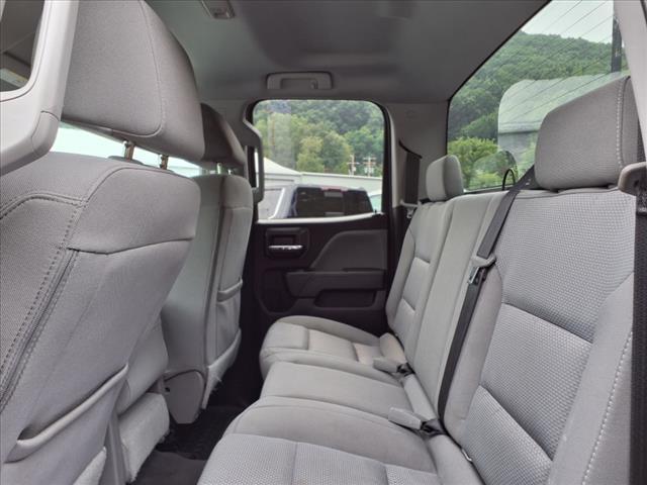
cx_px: 324
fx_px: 505
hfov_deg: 65.3
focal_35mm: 27
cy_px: 242
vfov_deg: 51.4
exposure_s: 1/147
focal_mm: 3.58
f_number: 1.9
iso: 40
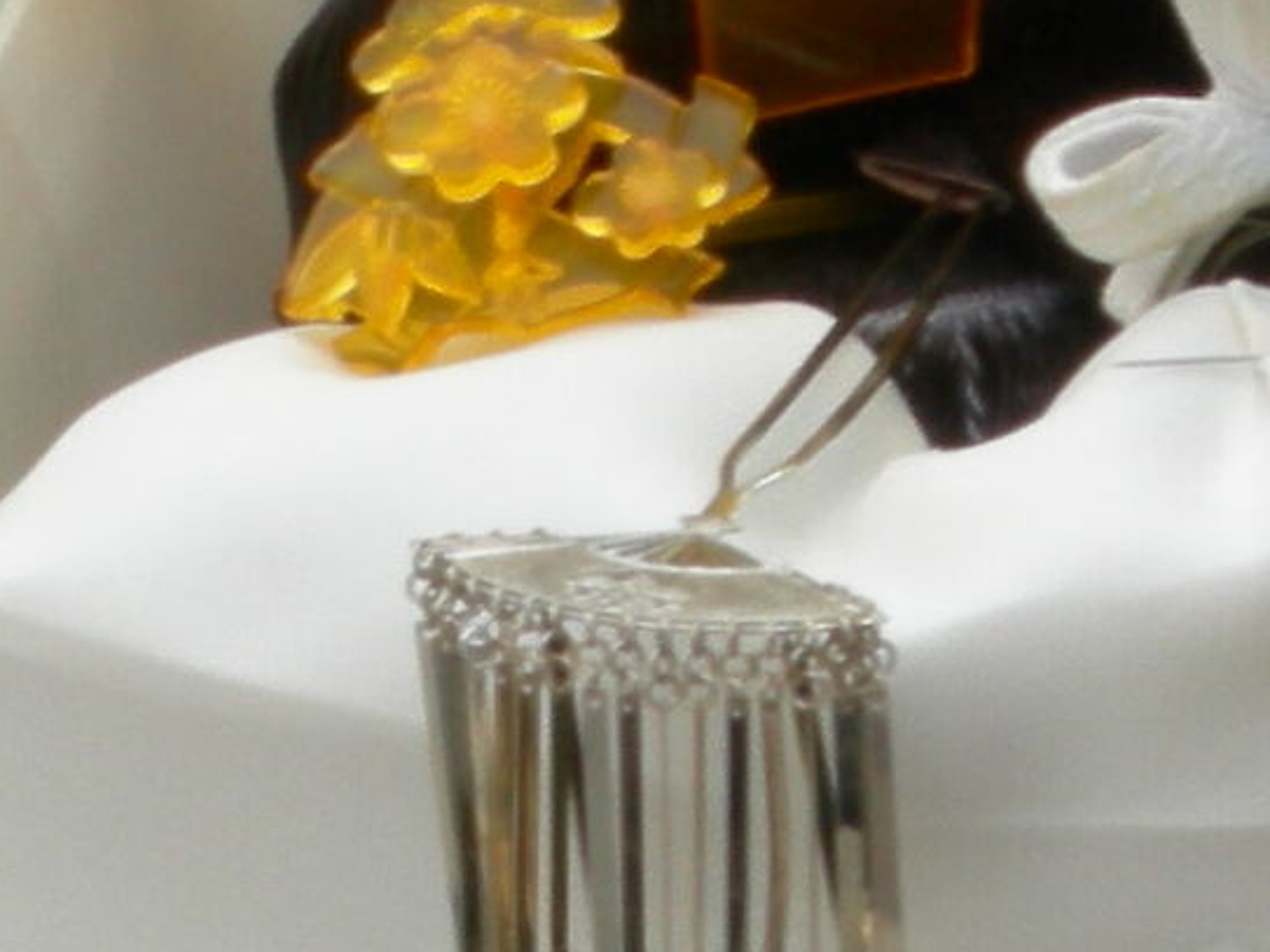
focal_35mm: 557
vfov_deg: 2.7
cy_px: 1118
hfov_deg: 3.6
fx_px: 20431
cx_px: 1195
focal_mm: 26.3
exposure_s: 1/95.2
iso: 64
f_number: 6.5
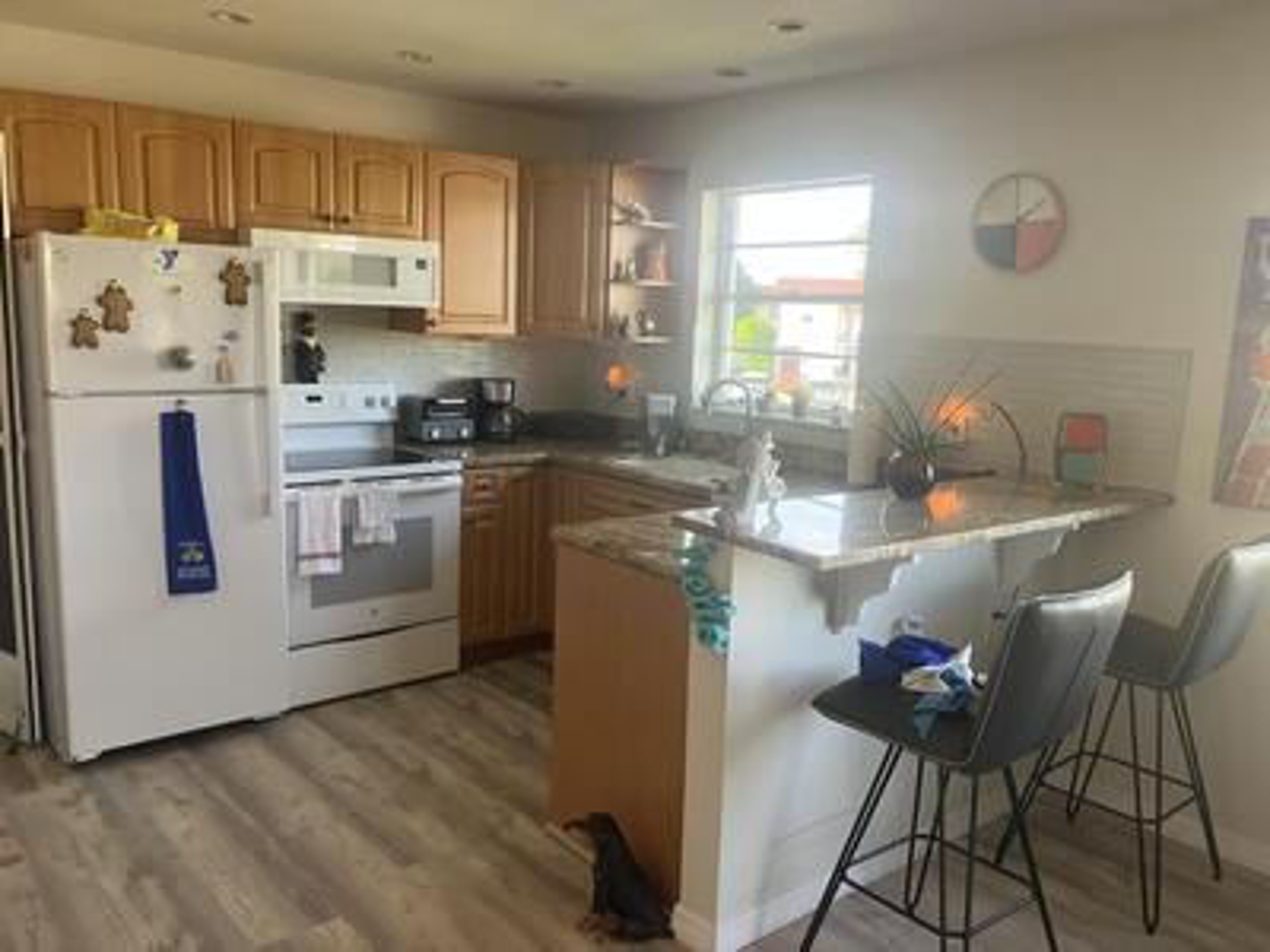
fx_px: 1027
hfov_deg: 63.4
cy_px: 476
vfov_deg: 49.7
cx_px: 635
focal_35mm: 28
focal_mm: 3.99
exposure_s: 1/60
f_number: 1.8
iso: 64
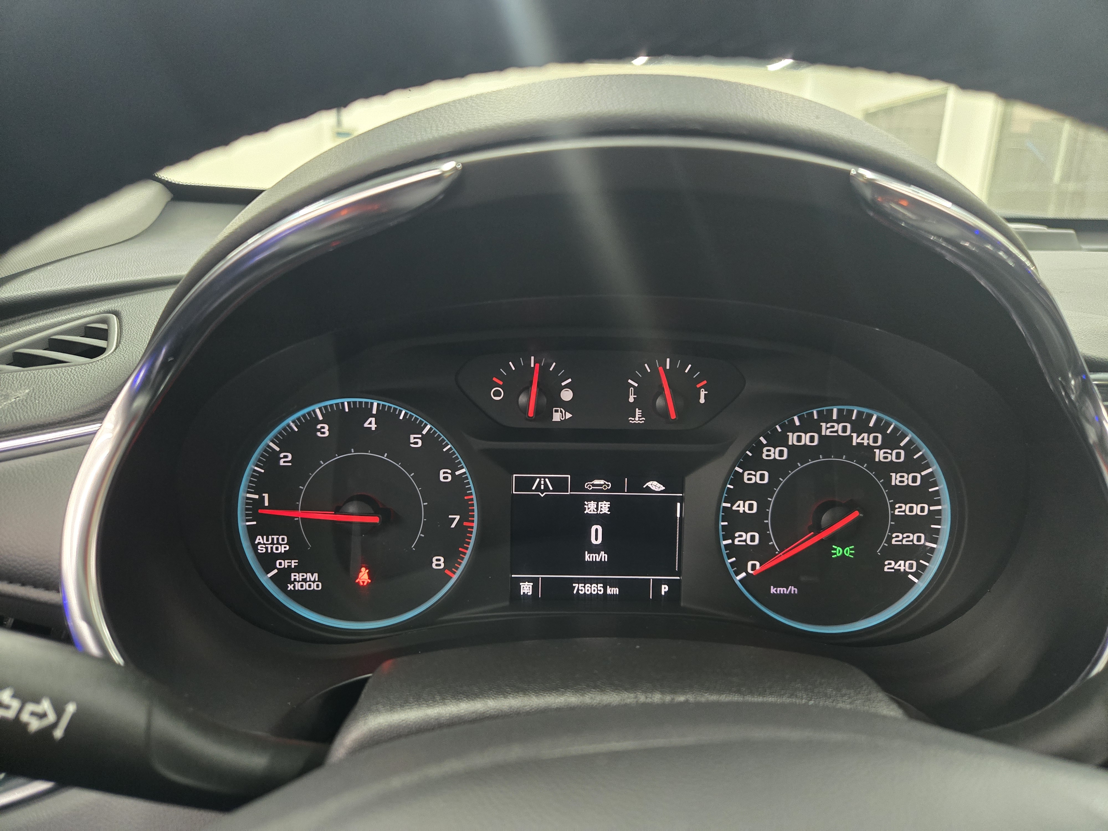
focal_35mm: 23
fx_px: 736
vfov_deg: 58.9
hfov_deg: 73.9
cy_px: 416
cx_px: 554
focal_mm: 5.4
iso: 800
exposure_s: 1/33.3
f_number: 1.8
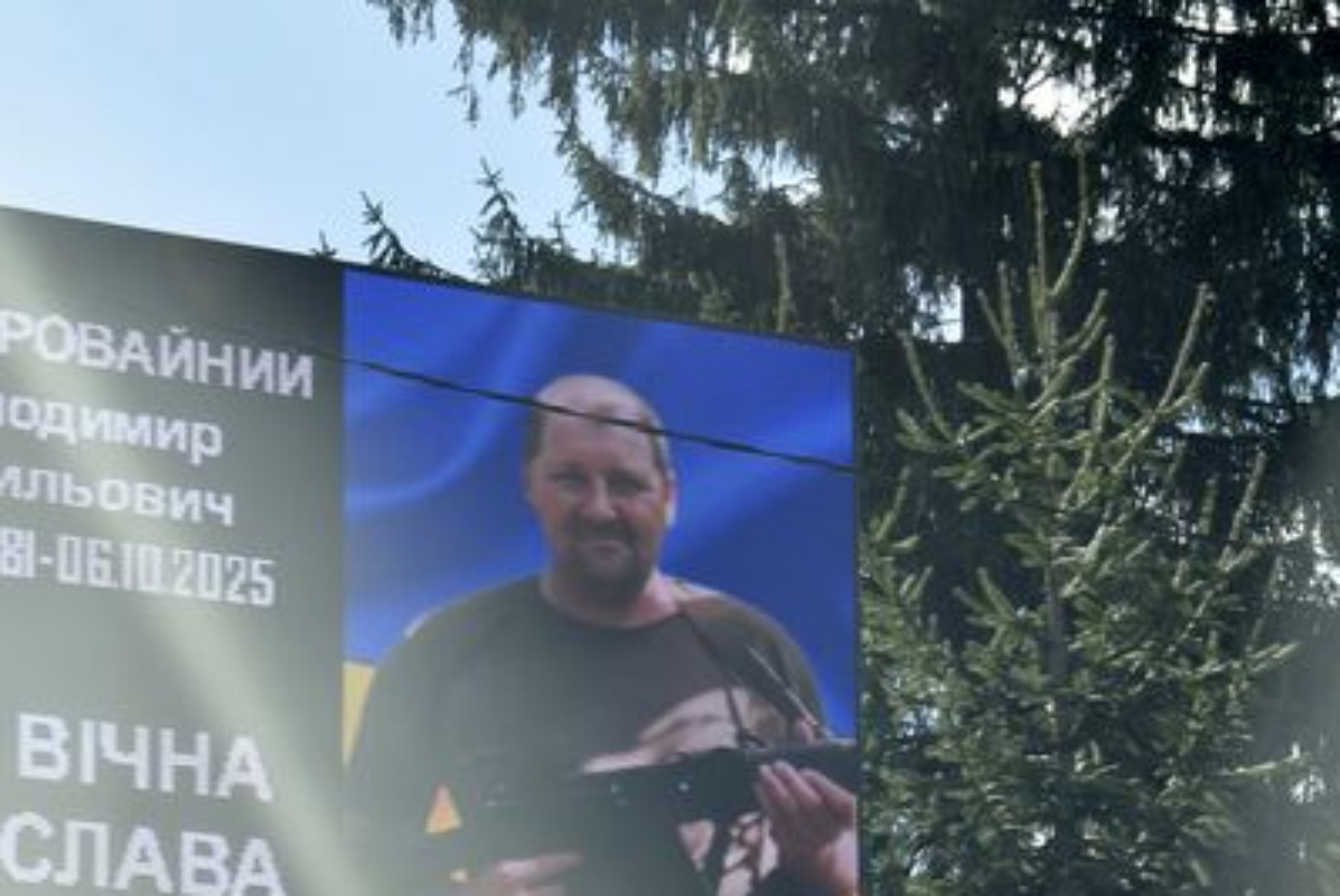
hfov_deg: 13.2
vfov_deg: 8.9
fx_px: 5773
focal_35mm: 155
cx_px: 1038
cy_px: 733
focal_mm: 55
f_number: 7.1
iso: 100
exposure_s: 1/200
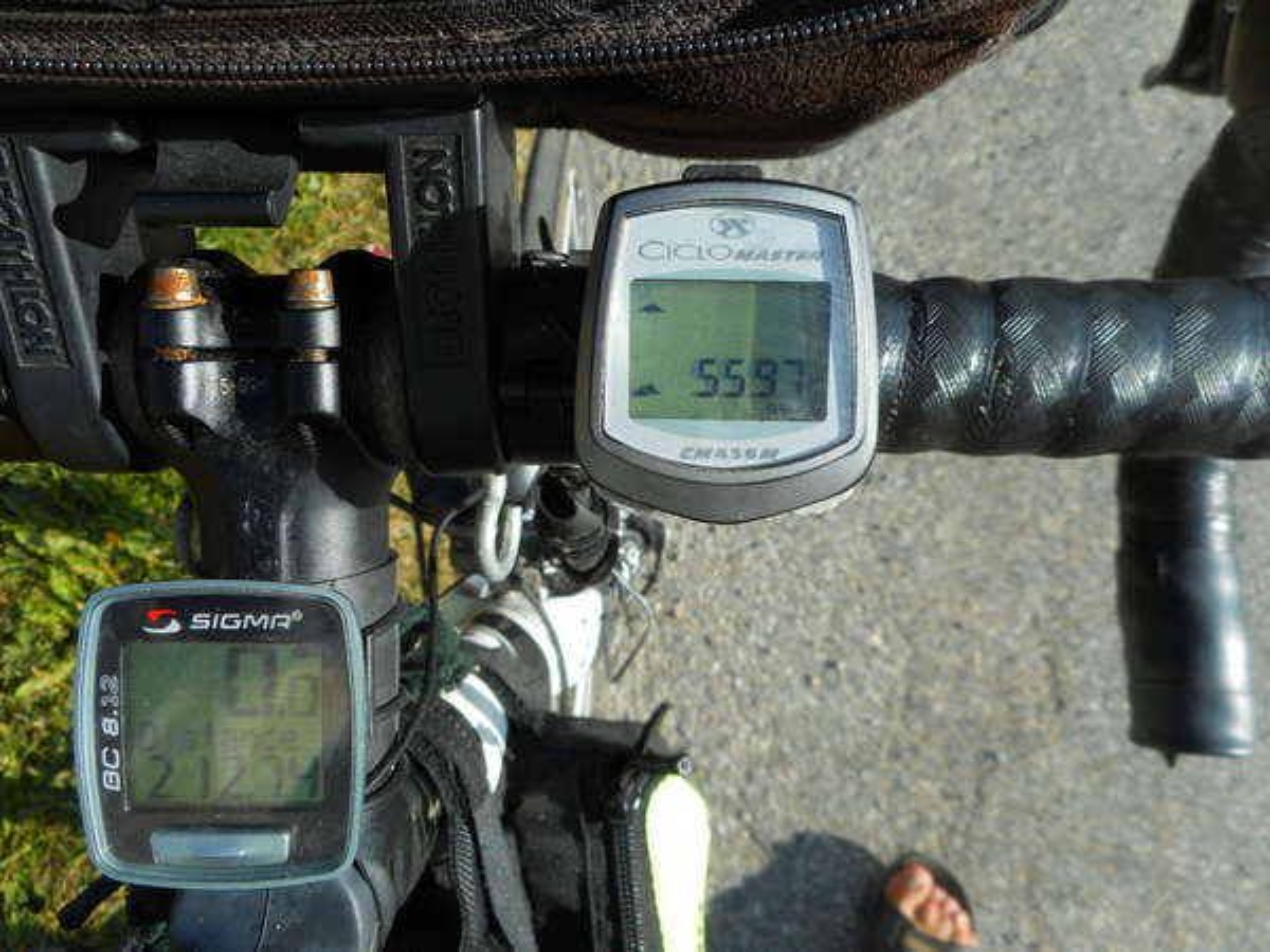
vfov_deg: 54.9
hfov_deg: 69.4
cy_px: 476
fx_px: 917
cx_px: 635
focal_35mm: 25
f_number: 3.7
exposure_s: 1/400
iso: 80
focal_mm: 4.5
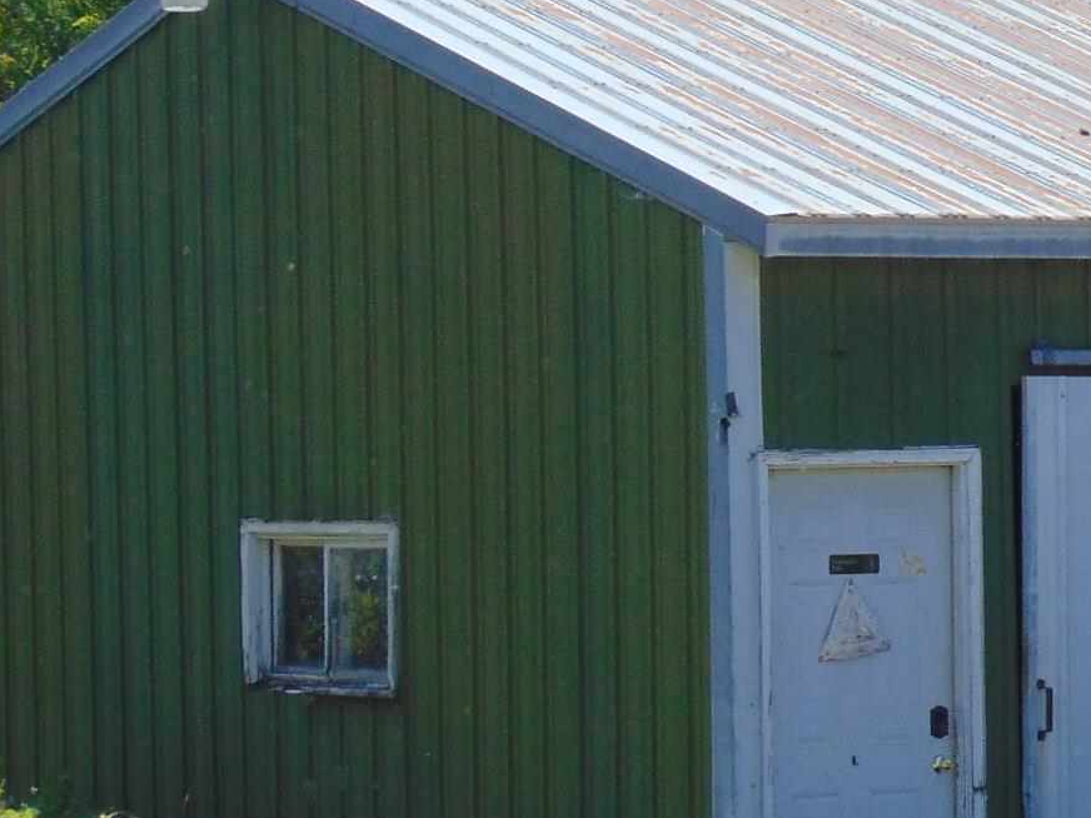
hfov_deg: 9.1
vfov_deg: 7.0
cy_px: 470
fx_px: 6650
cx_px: 1619
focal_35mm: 211
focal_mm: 12.8
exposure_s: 1/500
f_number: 3.7
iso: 80
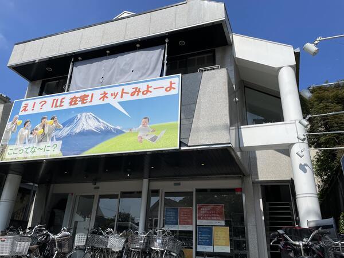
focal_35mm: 26
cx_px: 172
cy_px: 129
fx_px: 258
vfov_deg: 53.1
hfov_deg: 67.3
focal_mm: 4.2
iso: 50
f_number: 1.6
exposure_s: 1/8403
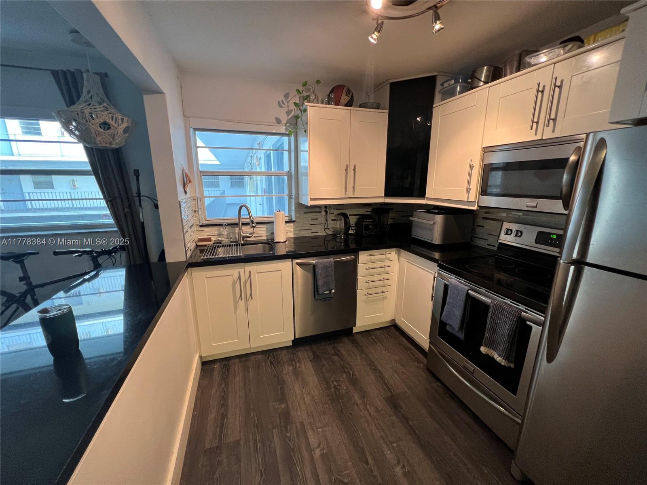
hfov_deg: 106.2
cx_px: 324
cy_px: 242
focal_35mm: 13
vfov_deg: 89.9
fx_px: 243
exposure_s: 1/60
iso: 160
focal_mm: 1.57
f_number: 1.8
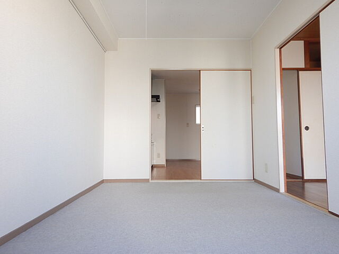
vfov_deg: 56.8
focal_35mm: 24
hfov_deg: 71.6
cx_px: 170
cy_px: 127
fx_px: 235
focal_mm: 4.3
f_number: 2.8
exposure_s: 1/60
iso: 125
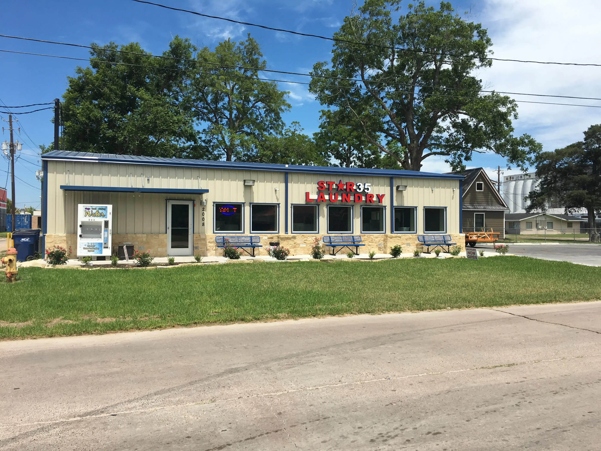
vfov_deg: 48.2
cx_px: 300
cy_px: 226
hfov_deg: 61.7
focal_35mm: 29
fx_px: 503
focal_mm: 4.15
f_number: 2.2
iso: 25
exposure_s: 1/1570
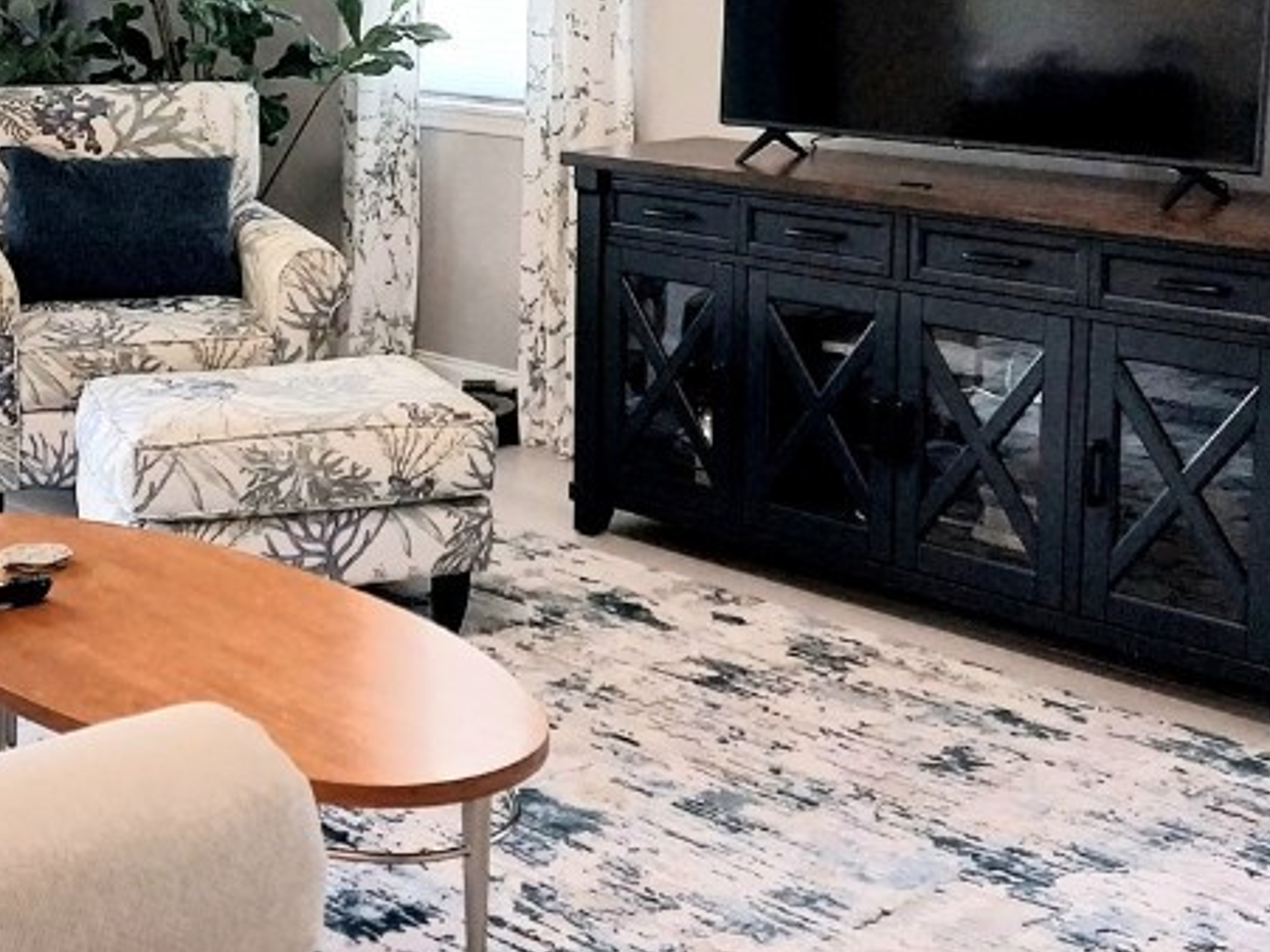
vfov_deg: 24.6
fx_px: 2164
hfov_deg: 32.6
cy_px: 253
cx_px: 527
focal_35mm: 59
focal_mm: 4
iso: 125
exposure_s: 1/60.2
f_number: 1.8
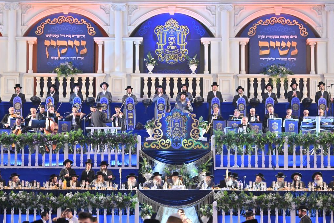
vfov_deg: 11.1
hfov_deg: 16.7
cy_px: 112
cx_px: 168
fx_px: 1141
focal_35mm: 123
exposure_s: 1/320
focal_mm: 122
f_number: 2.8
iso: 1000
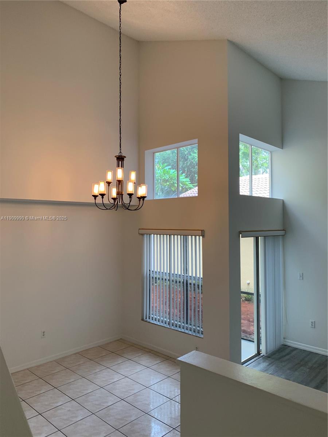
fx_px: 328
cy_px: 218
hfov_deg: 53.1
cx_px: 164
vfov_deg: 67.3
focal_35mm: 26
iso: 50
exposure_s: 1/60
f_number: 1.8
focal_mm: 4.25
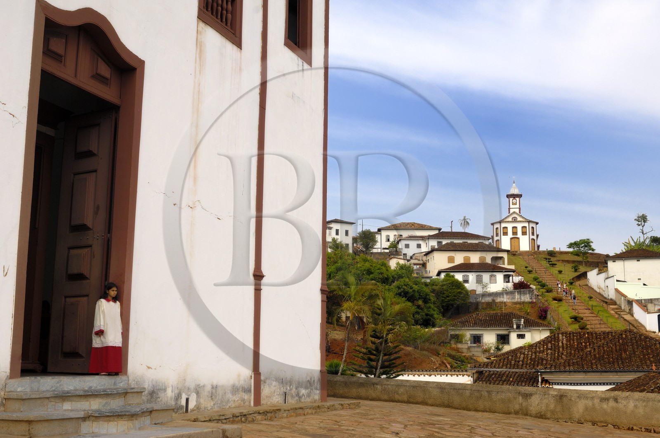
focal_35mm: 42
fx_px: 769
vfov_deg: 31.8
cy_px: 219
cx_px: 330
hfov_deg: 46.5
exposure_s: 1/200
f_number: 8
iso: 100
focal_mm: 28
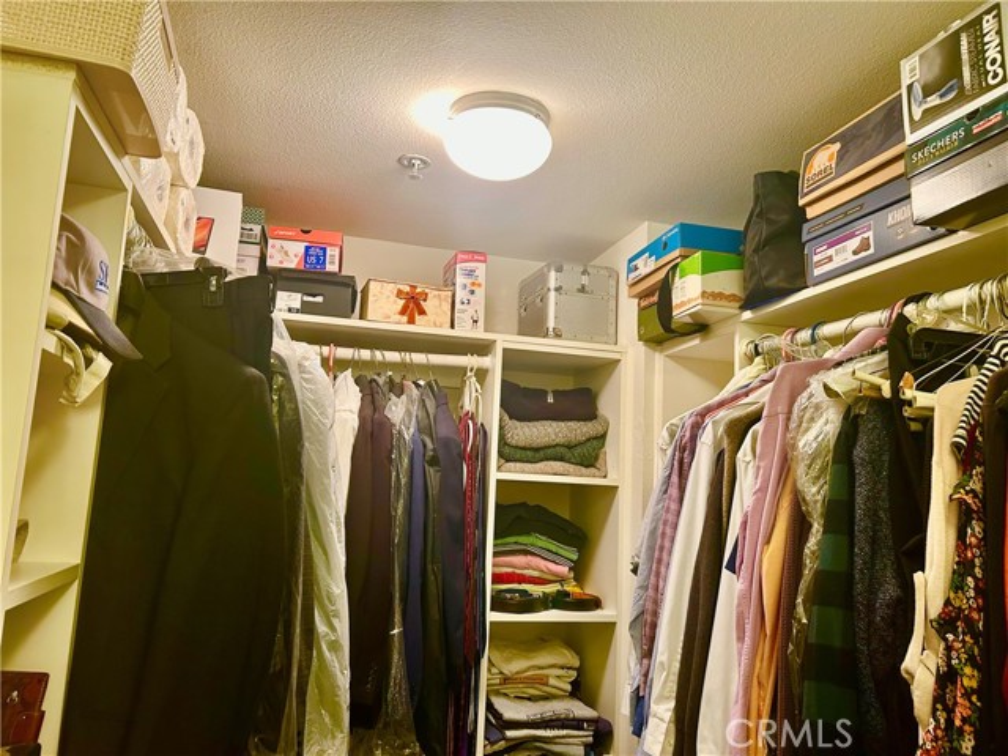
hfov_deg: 67.3
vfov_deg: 53.1
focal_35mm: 26
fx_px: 757
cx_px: 504
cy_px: 378
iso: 200
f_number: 1.5
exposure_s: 1/60
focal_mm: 5.7
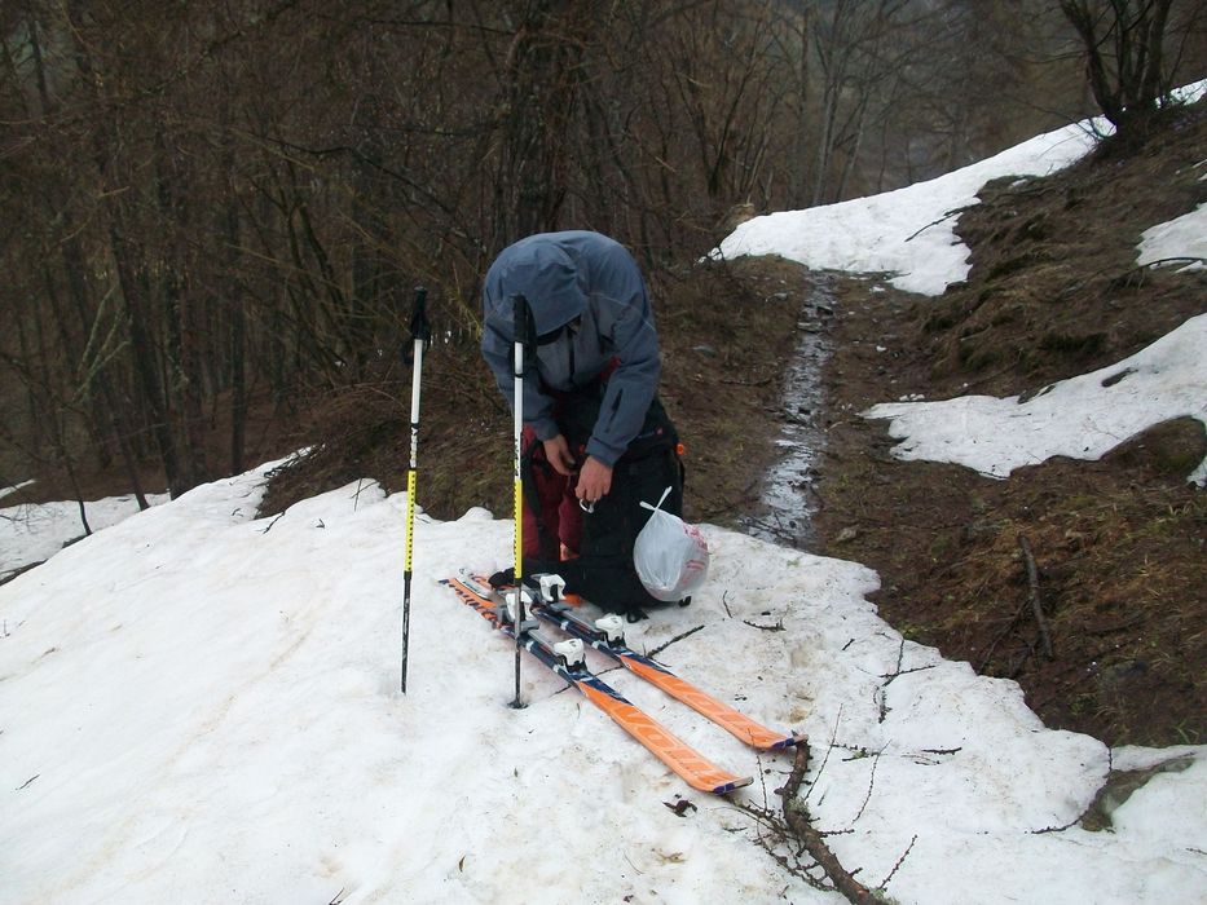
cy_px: 452
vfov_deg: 41.8
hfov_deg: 54.0
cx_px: 604
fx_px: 1186
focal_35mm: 34
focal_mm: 5.7
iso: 80
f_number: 2.8
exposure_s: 1/500
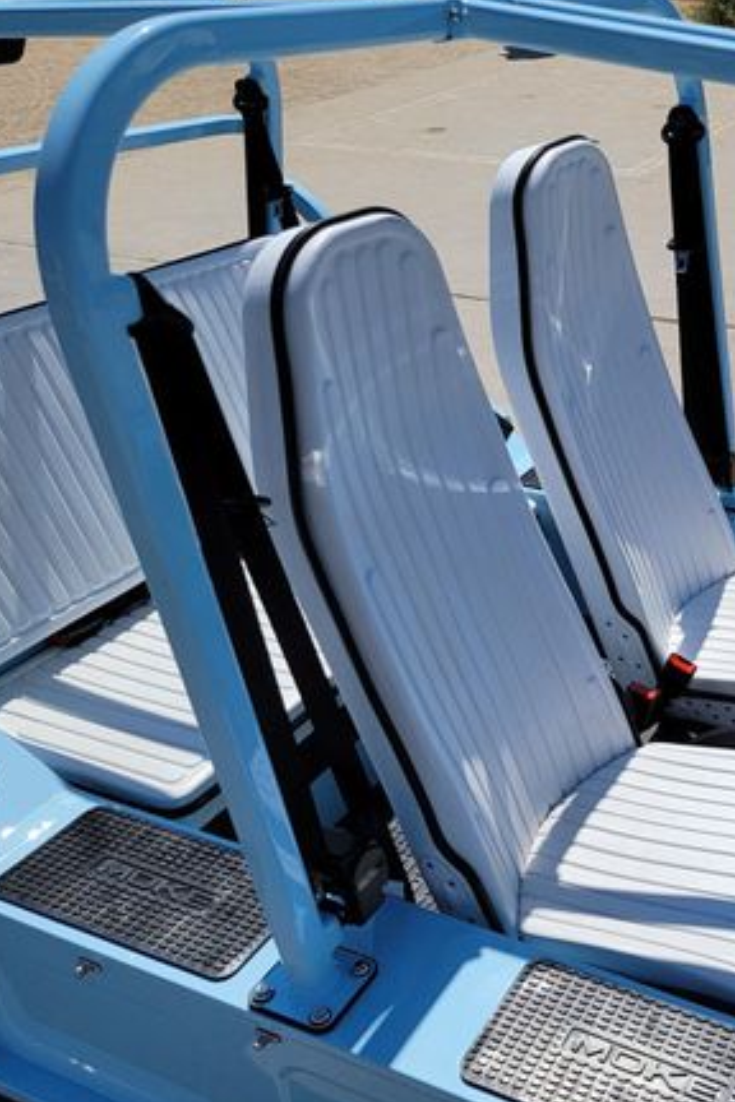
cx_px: 702
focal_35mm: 37
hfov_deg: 33.5
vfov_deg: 51.9
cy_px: 556
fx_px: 1133
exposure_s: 1/2116
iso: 16
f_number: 1.8
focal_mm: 6.7
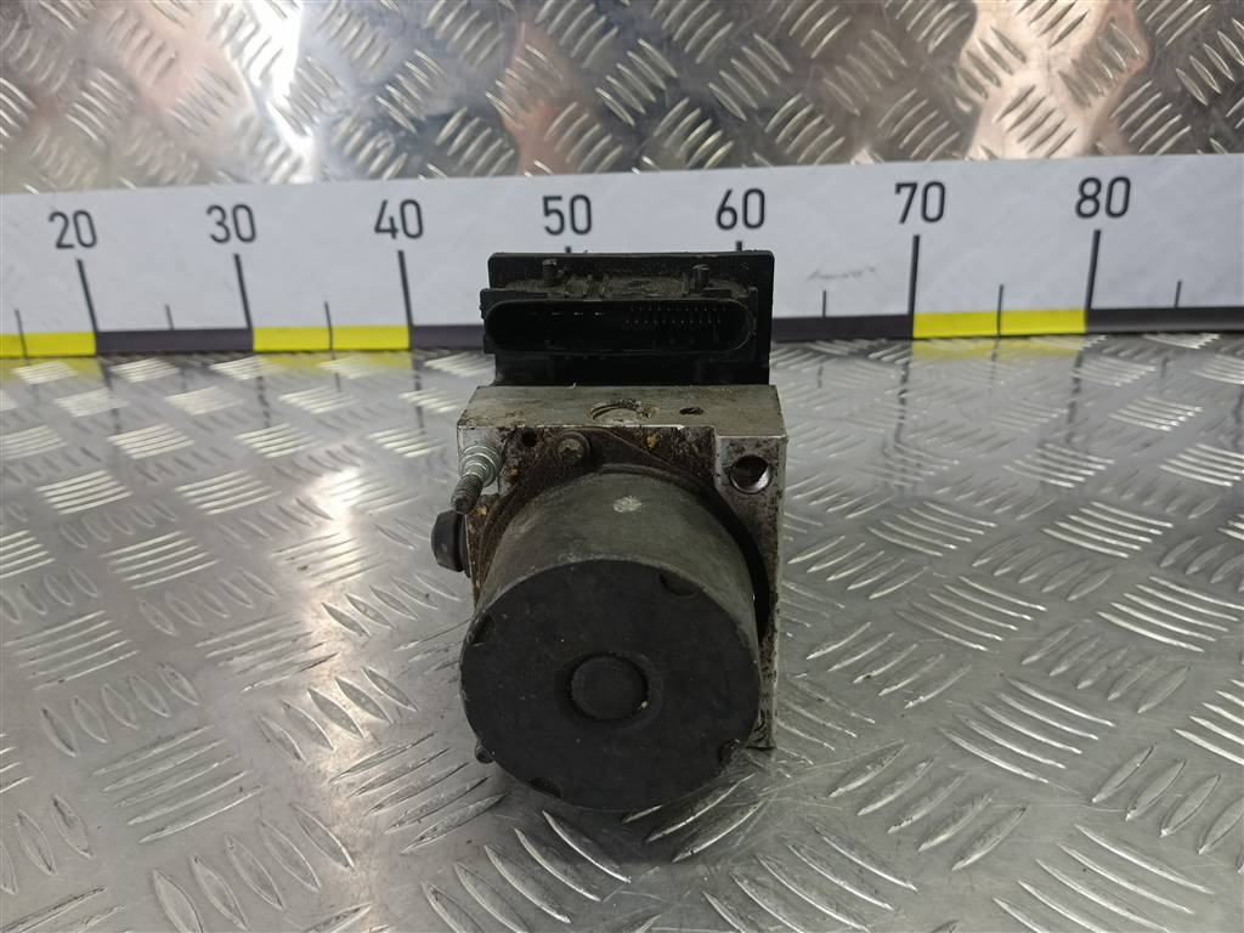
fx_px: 970
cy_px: 466
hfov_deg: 65.3
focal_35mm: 27
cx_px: 622
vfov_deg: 51.4
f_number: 1.6
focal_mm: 4.11
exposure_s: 1/50
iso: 128
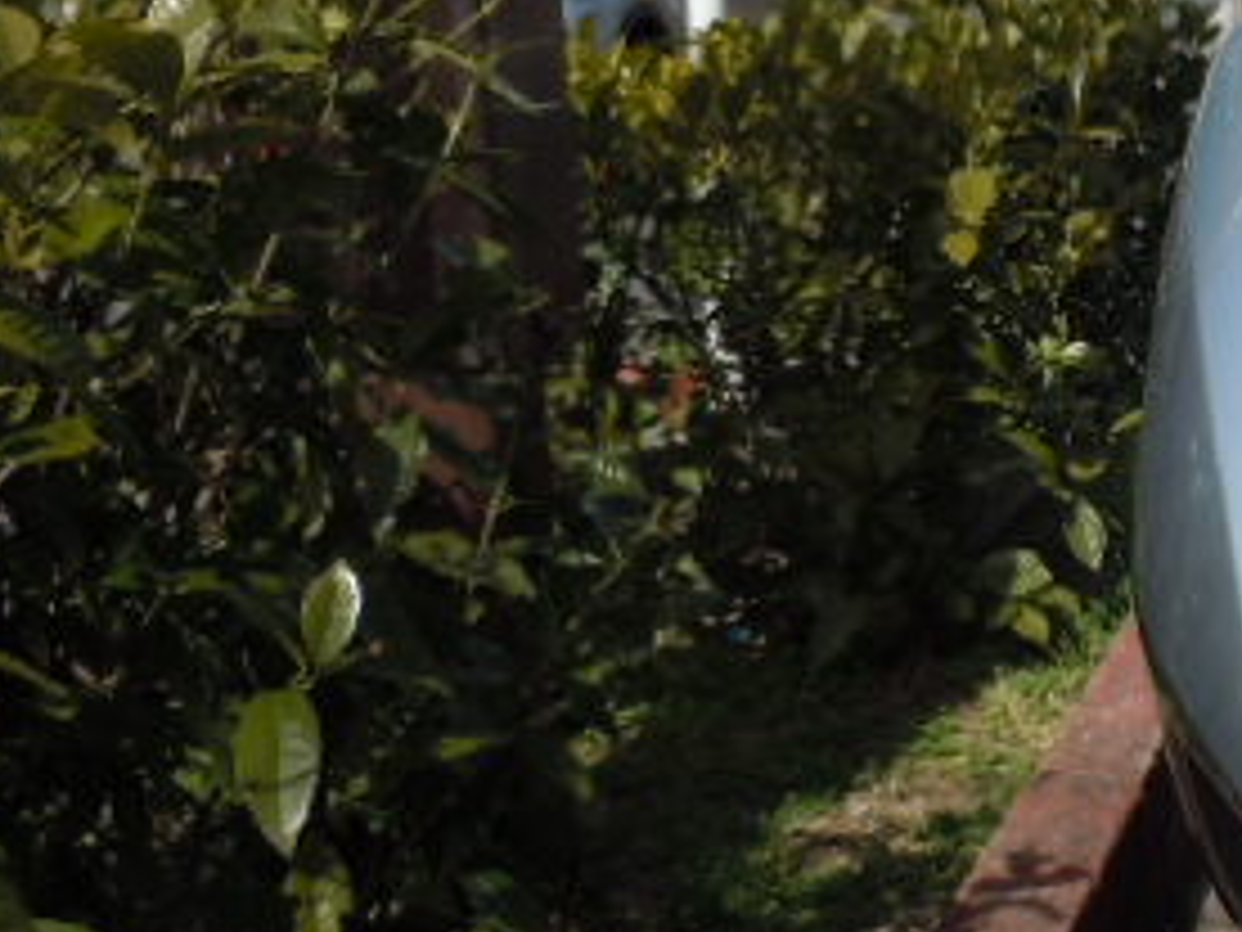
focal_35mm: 65
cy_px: 306
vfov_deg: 22.5
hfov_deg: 28.1
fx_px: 2332
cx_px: 1233
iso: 100
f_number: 3.7
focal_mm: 5
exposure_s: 1/1000
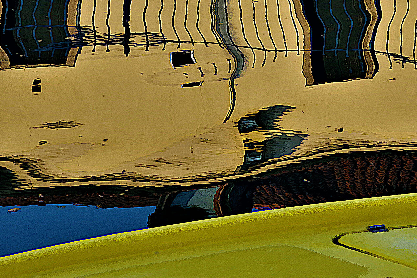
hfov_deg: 8.5
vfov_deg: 5.7
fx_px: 2791
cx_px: 266
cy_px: 16
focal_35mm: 241
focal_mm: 85
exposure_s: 1/200
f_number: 10
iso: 800
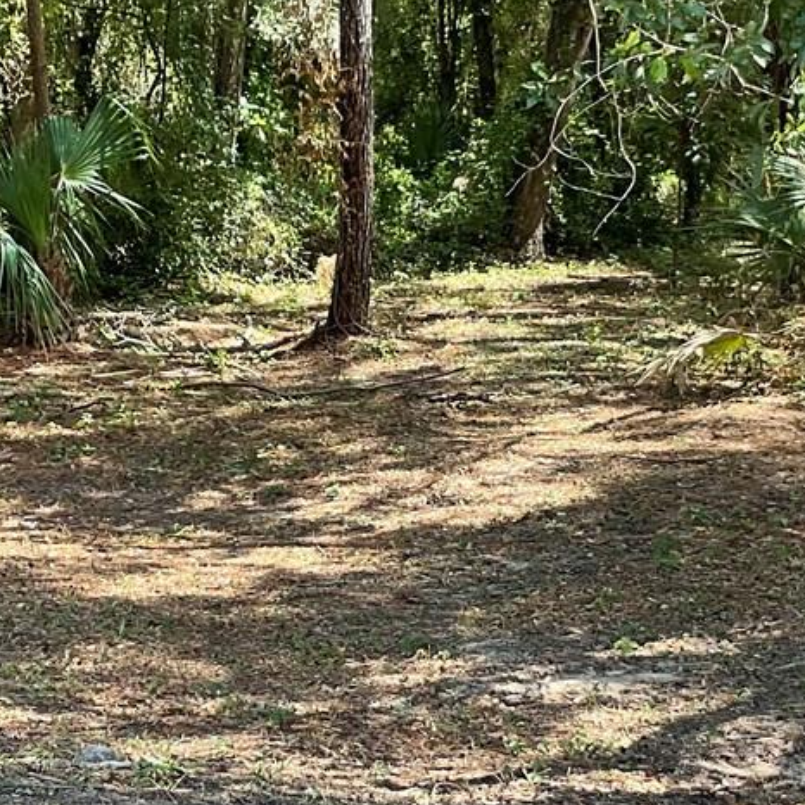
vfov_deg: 19.7
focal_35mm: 88
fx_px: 2315
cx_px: 485
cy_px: 477
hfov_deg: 19.7
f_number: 1.8
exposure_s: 1/122
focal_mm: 3
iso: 16
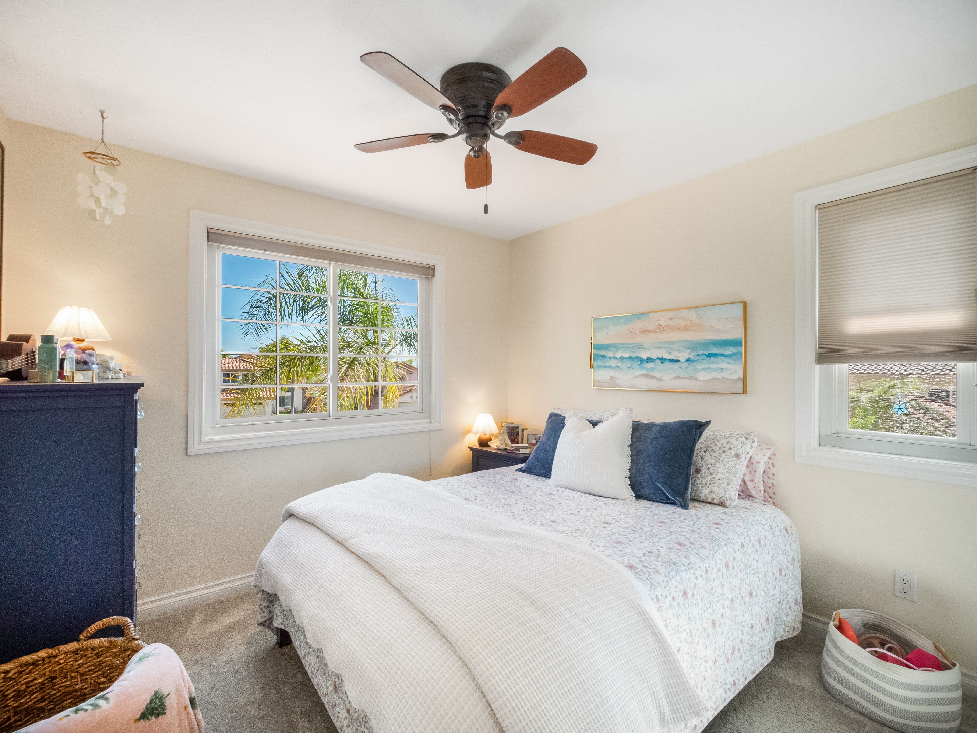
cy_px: 366
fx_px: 395
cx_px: 488
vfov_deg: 85.7
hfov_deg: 102.1
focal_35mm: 14
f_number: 8
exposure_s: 1/60
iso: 640
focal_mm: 7
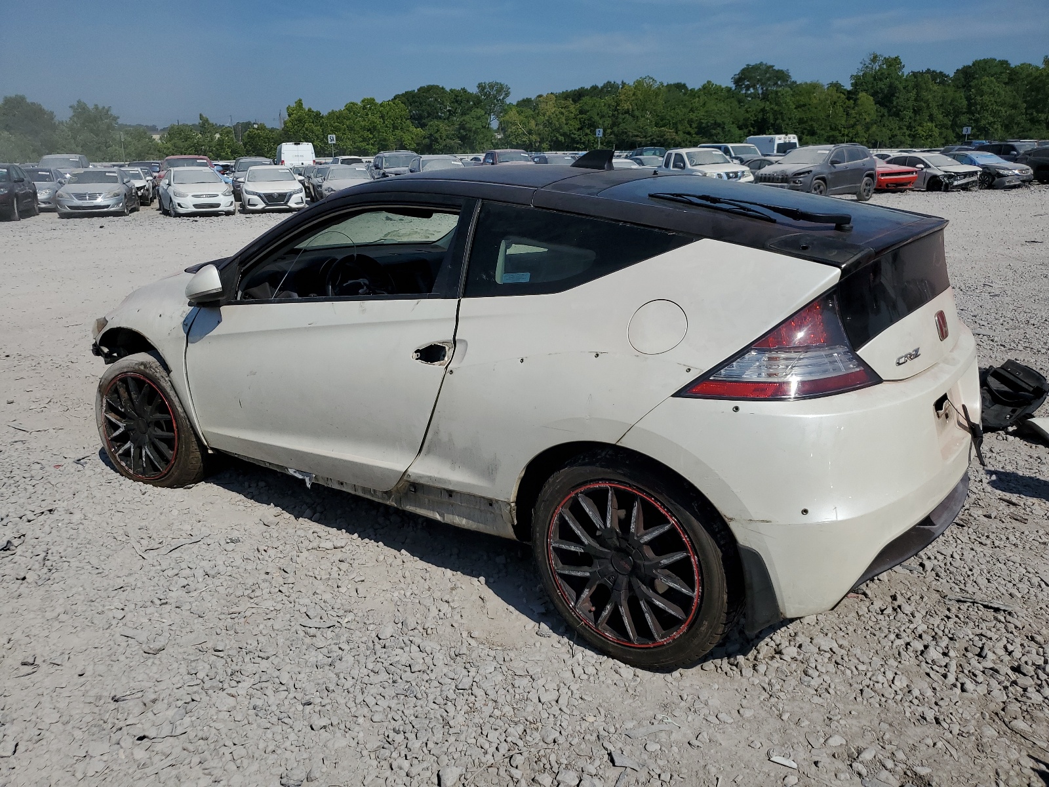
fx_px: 788
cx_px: 524
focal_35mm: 26
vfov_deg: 53.1
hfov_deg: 67.3
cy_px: 394
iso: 50
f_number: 1.5
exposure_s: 1/10000
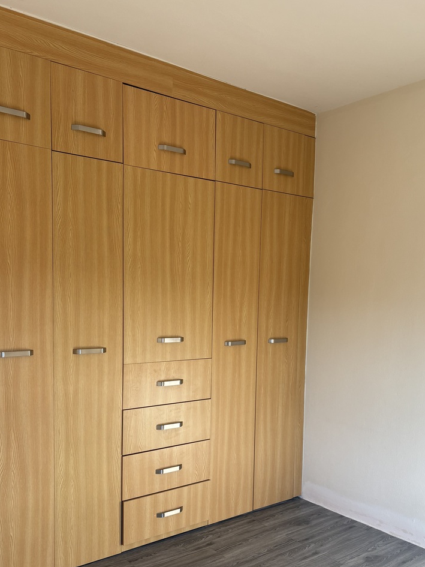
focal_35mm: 33
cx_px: 236
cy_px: 340
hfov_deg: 42.9
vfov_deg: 54.9
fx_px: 540
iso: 40
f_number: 1.6
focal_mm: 5.96
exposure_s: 1/243
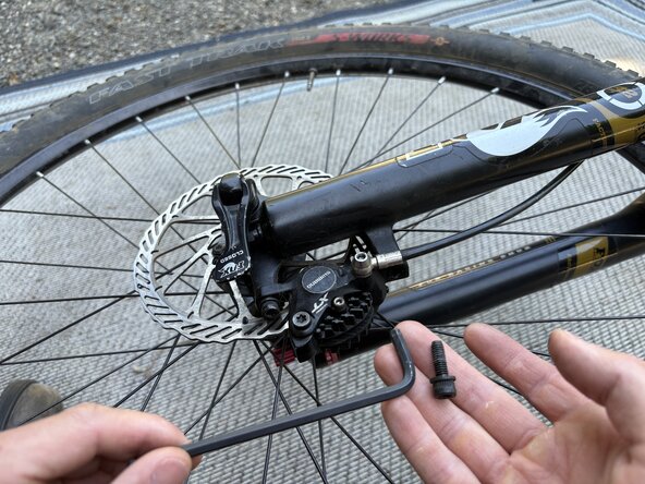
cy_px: 242
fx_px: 484
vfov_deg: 53.1
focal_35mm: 26
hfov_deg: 67.3
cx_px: 322
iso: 40
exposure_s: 1/173
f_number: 1.6
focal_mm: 5.96
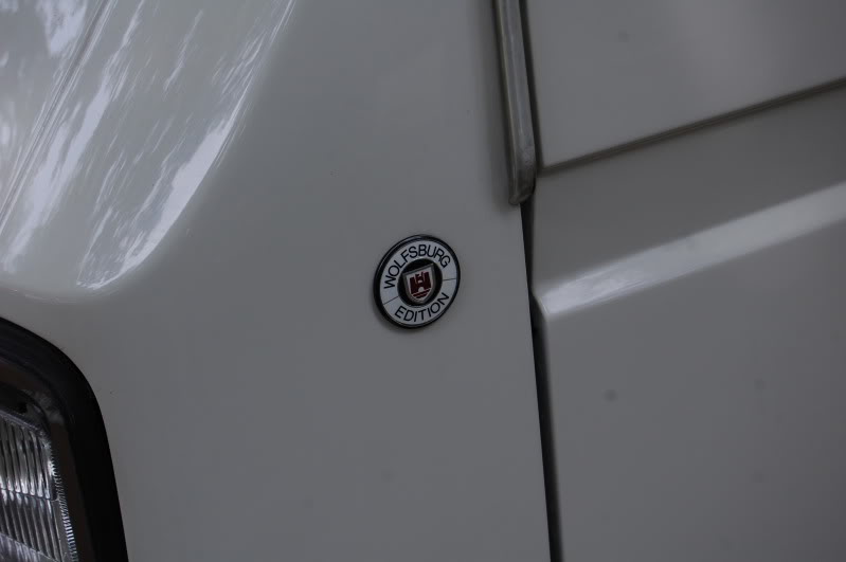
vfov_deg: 16.5
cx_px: 423
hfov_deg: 24.6
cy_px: 281
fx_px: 1937
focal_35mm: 82
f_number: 5.6
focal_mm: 55
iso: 220
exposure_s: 1/125
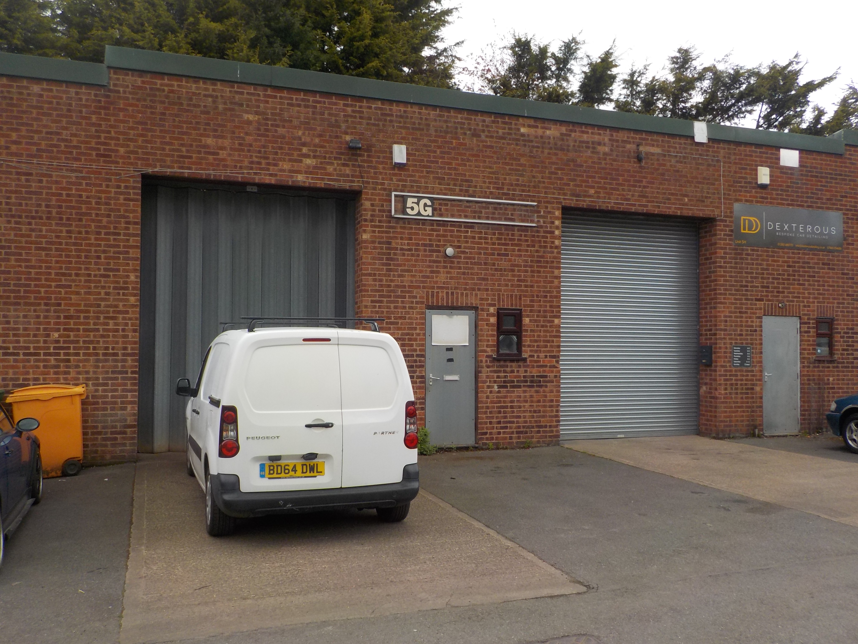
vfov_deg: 46.8
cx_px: 429
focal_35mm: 30
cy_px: 322
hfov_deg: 60.0
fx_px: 744
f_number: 3.3
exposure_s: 1/200
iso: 125
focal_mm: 4.1
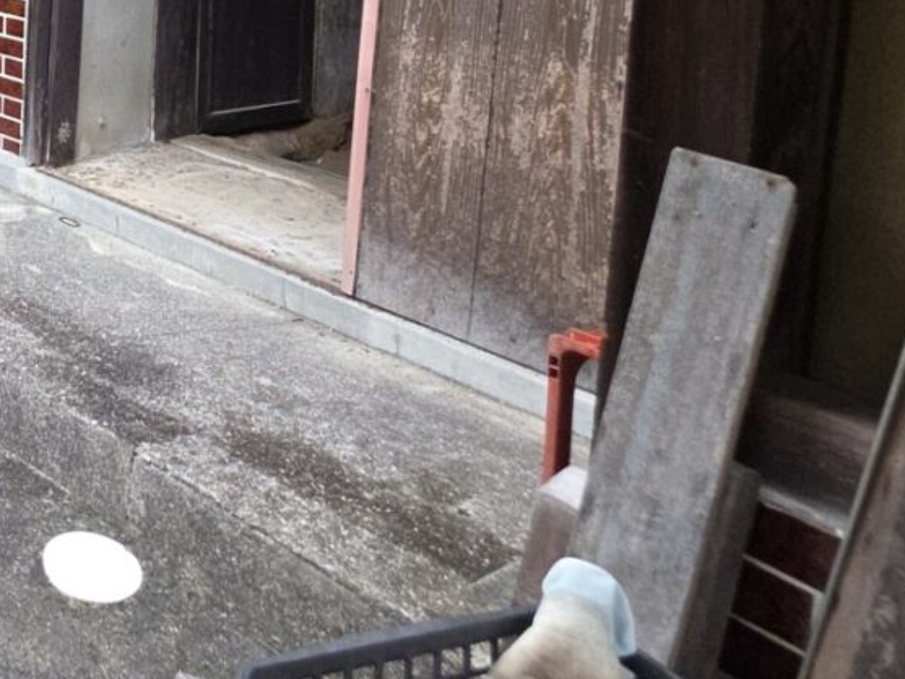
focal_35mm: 42
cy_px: -115
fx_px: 1098
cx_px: -403
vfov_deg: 29.9
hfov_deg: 29.8
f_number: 1.9
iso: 64
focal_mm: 2.2
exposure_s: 1/50
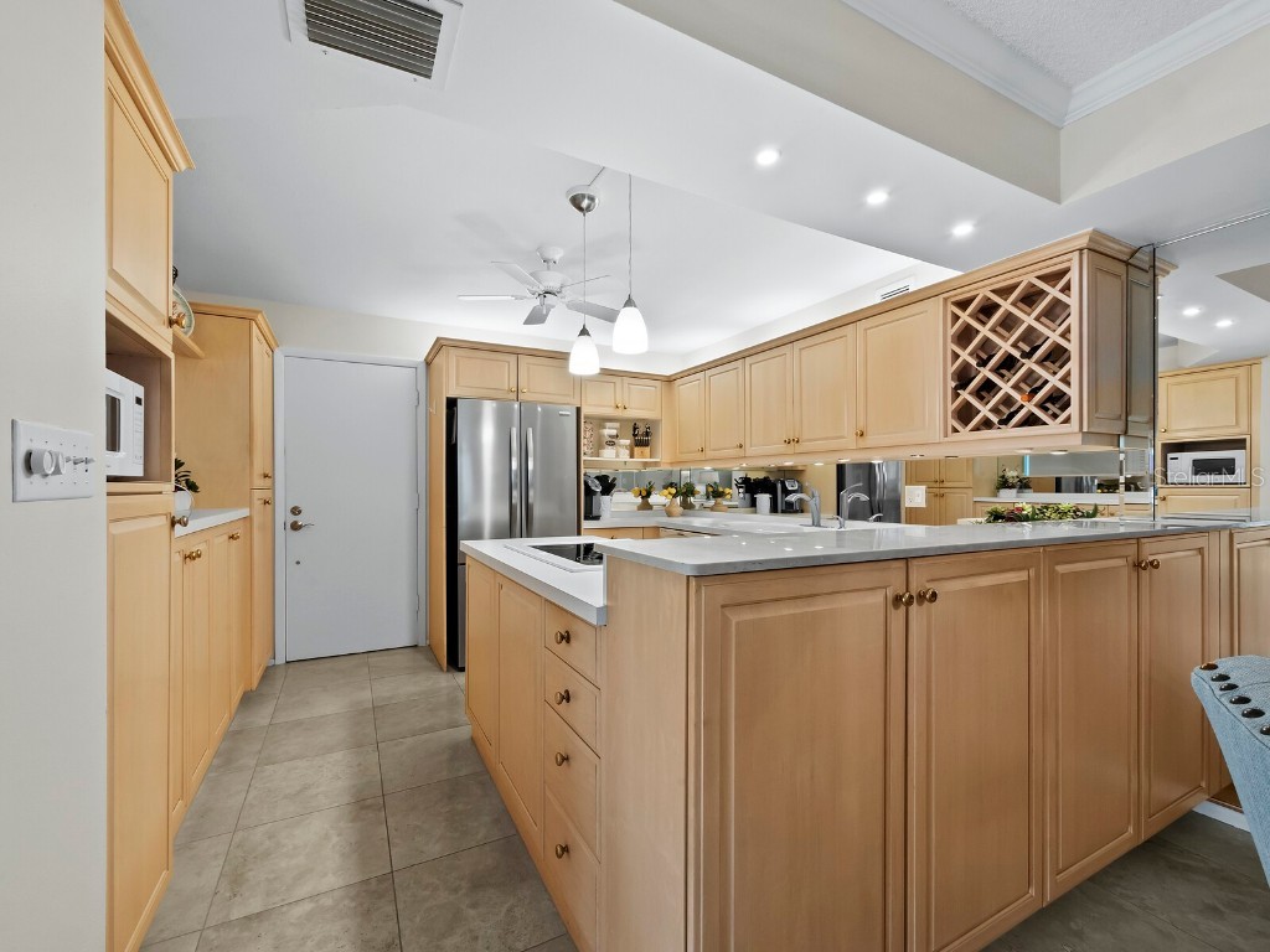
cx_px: 635
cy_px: 476
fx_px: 514
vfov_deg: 85.7
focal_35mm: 14
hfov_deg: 102.1
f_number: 11
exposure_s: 1/2.5
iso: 400
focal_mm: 7
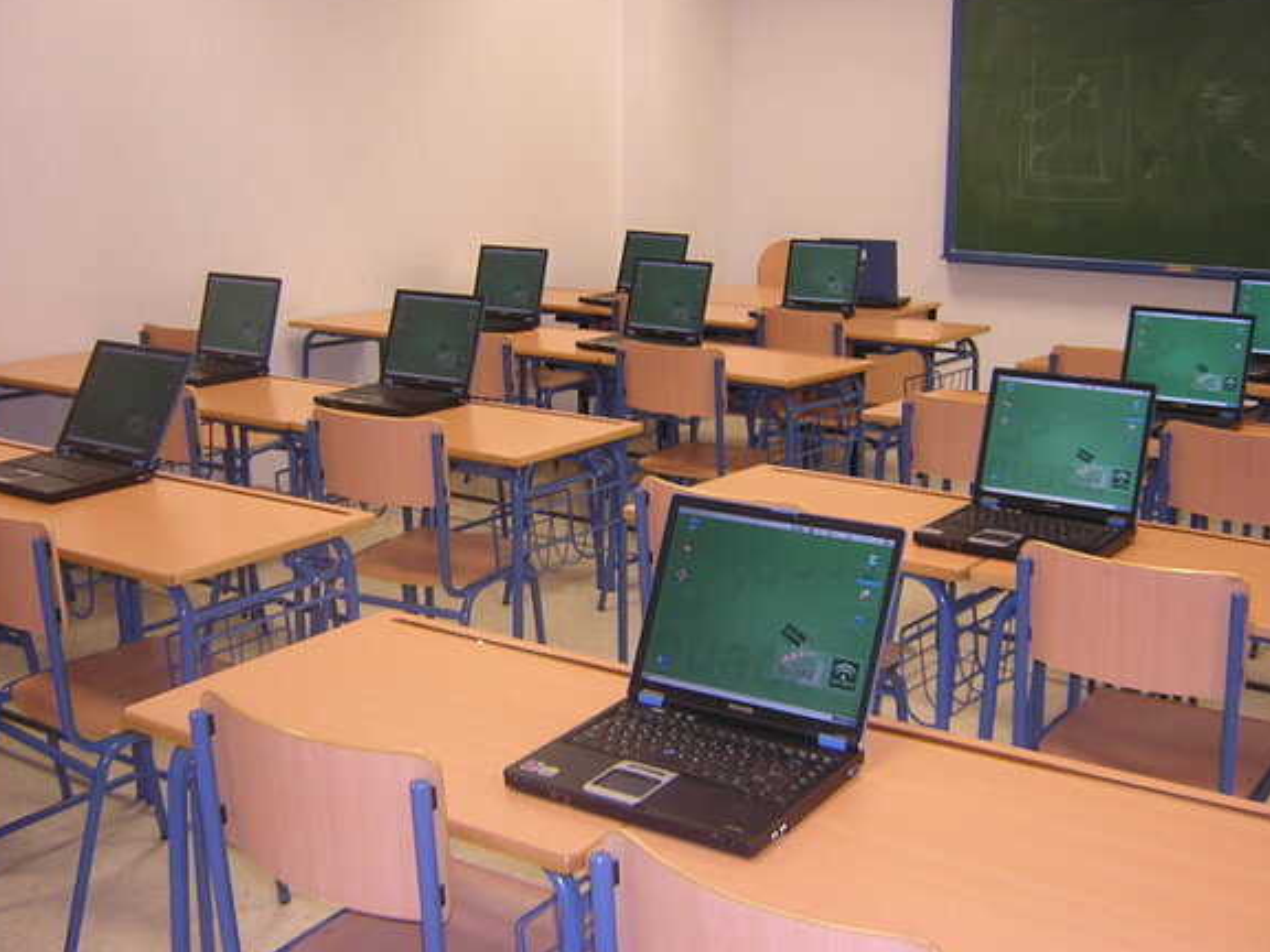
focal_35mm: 40
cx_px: 609
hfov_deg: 46.8
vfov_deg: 35.9
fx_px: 1468
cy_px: 425
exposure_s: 1/30
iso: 119
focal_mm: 4.7
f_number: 2.6
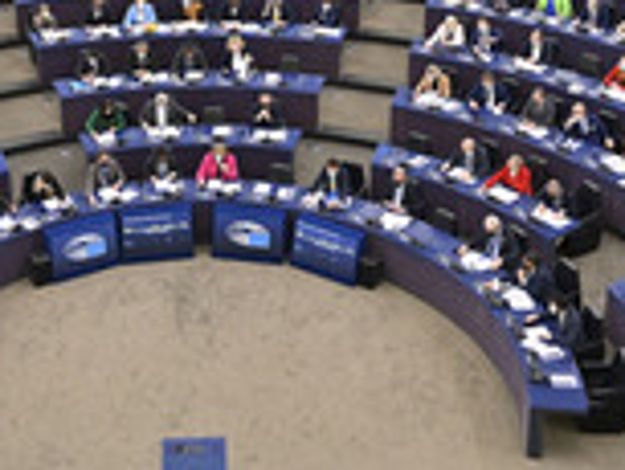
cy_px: -123
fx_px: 1482
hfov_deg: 23.8
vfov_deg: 17.1
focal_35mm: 82
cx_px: 231
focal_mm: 29
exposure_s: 1/250
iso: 1250
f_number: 4
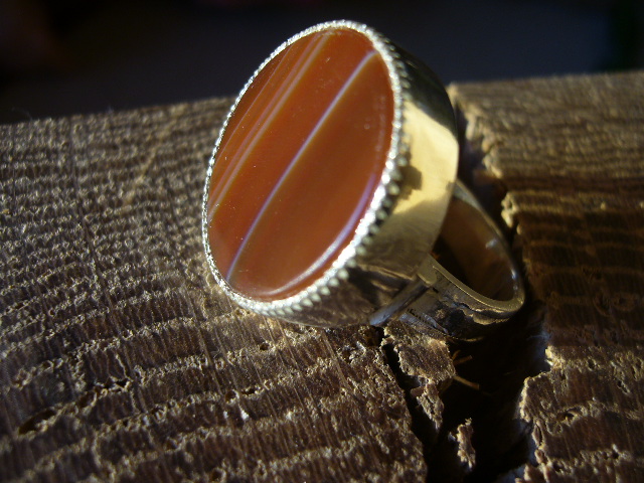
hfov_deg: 52.6
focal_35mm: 35
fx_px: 651
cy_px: 242
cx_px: 322
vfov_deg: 40.7
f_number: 2.8
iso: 80
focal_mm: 5.8
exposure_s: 1/60
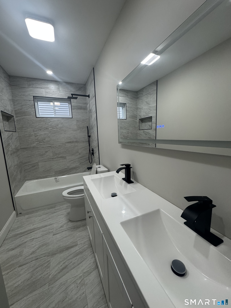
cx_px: 116
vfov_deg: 102.1
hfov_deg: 85.7
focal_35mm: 14
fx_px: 125
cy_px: 154
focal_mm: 2.22
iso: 200
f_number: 2.2
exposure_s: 1/120
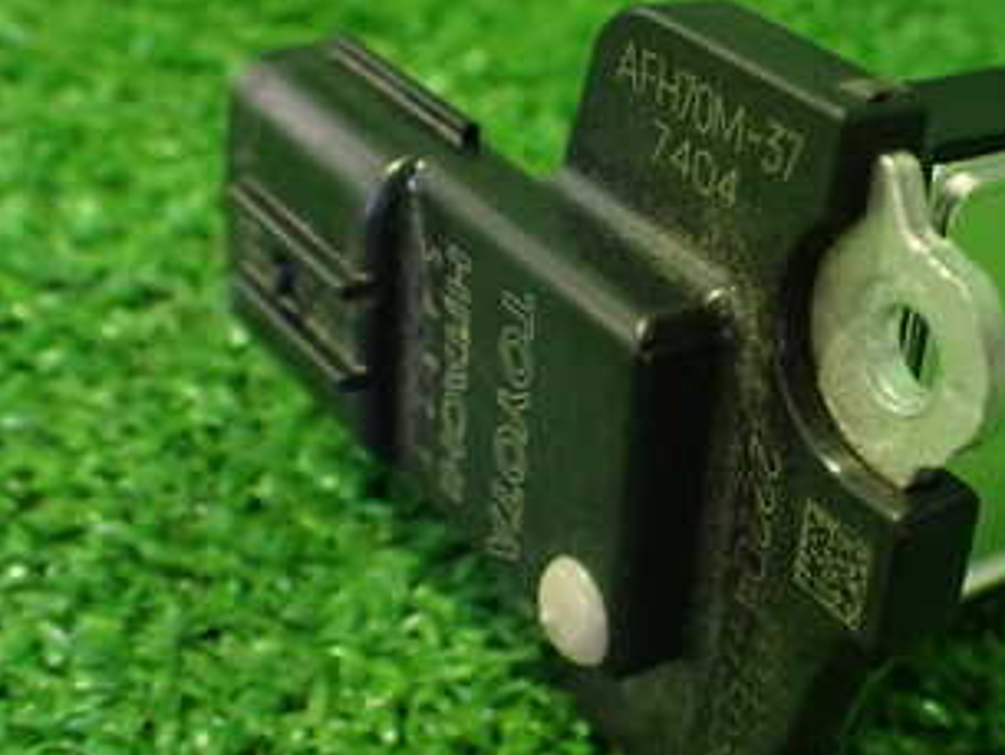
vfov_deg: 24.8
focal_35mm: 59
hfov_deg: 31.7
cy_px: 369
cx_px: 827
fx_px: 1714
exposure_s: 1/30
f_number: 2.3
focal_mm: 5.4
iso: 1000
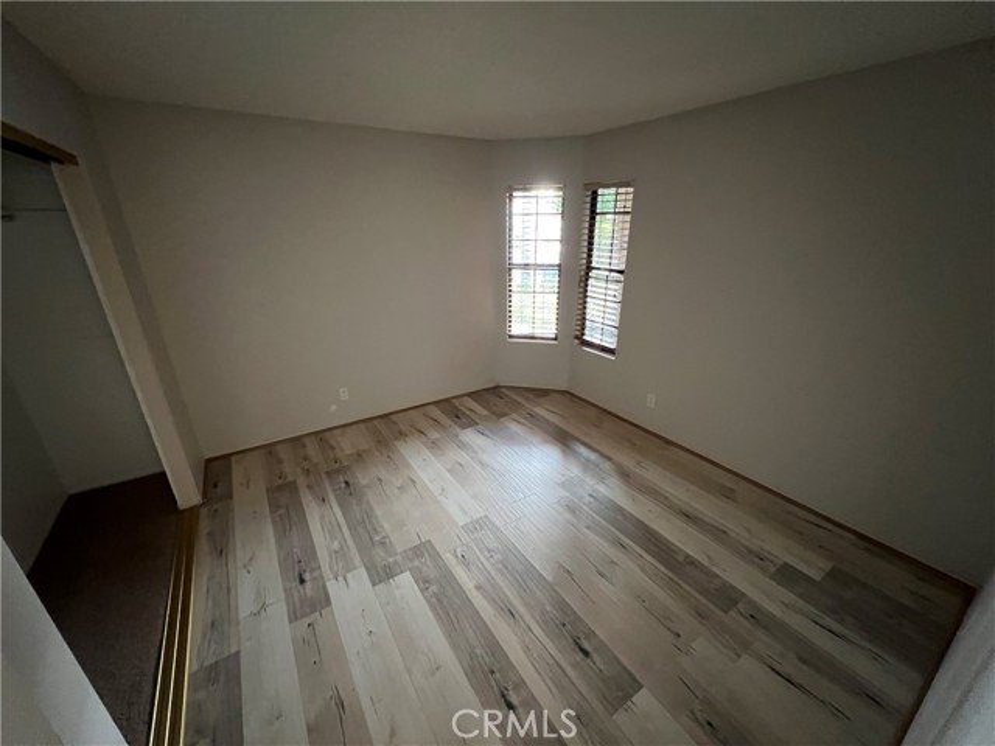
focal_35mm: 13
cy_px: 373
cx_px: 498
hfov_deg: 106.2
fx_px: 374
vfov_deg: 89.9
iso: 800
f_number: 1.8
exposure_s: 1/40
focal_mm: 1.57
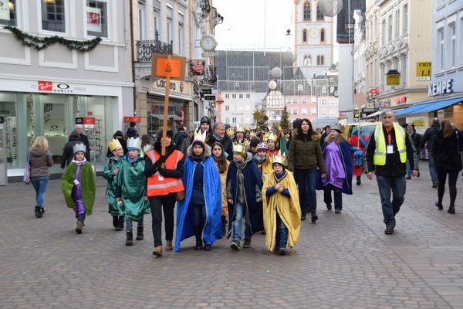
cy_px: 154
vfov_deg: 20.6
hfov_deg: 30.5
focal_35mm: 66
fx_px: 849
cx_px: 232
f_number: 6.7
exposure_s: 1/180
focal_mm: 44
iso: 400
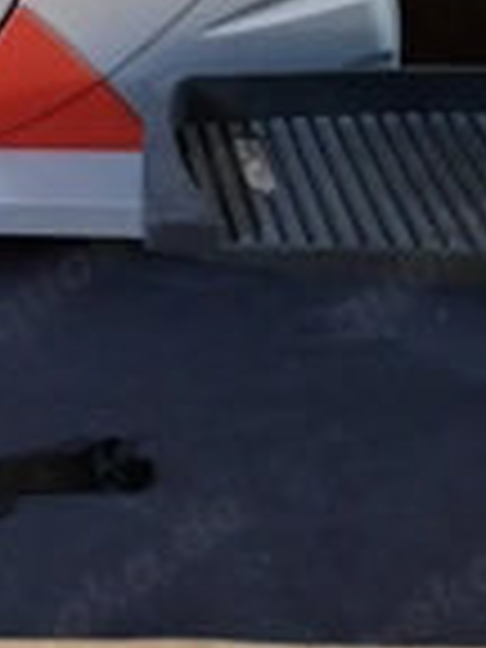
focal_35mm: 64
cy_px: -63
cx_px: -135
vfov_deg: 27.7
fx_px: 1198
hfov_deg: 21.0
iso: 800
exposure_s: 1/25
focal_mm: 5.54
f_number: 1.8
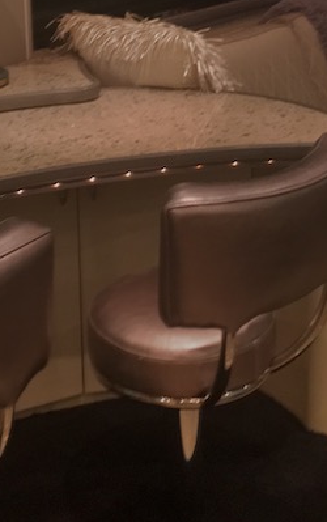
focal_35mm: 77
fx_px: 1096
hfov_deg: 17.0
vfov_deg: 25.8
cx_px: 160
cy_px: 43
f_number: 2.2
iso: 160
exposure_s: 1/30
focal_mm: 4.15
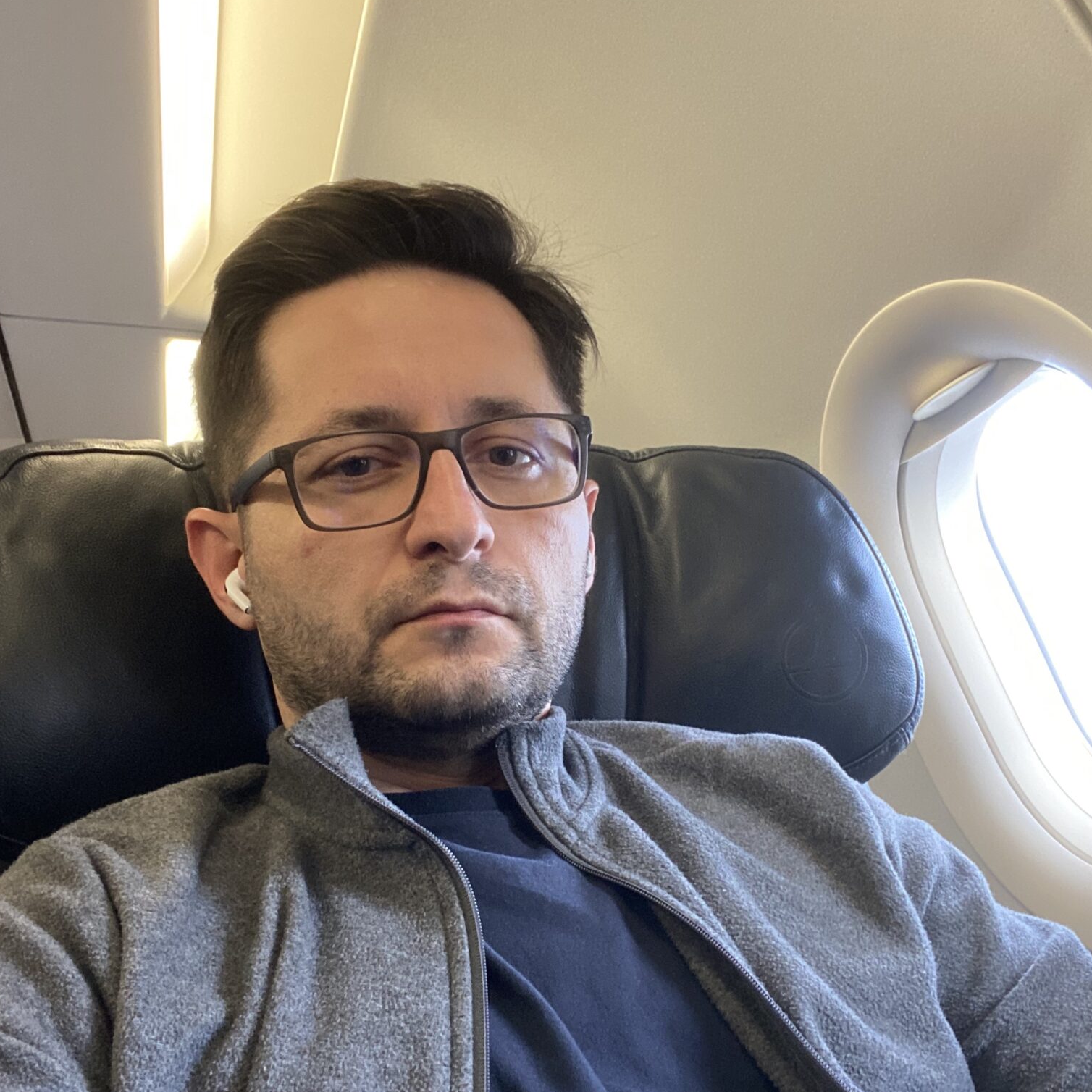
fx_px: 1285
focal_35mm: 36
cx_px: 539
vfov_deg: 45.9
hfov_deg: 46.0
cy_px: 639
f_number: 2.2
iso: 250
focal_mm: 2.71
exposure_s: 1/33
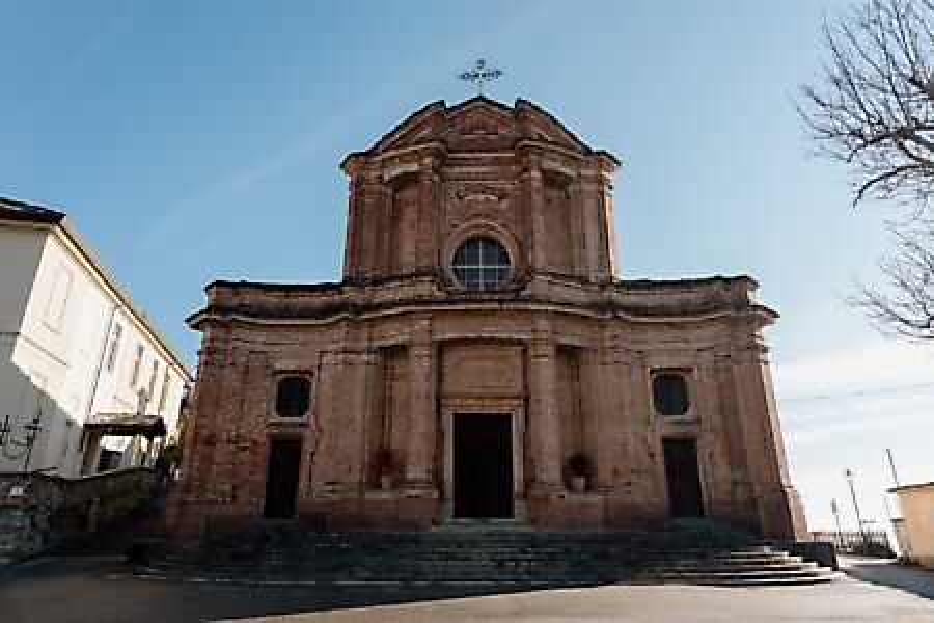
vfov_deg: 58.1
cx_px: 467
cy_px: 312
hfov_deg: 79.6
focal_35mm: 22
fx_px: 560
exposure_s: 1/400
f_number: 5.6
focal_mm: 21.6
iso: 100
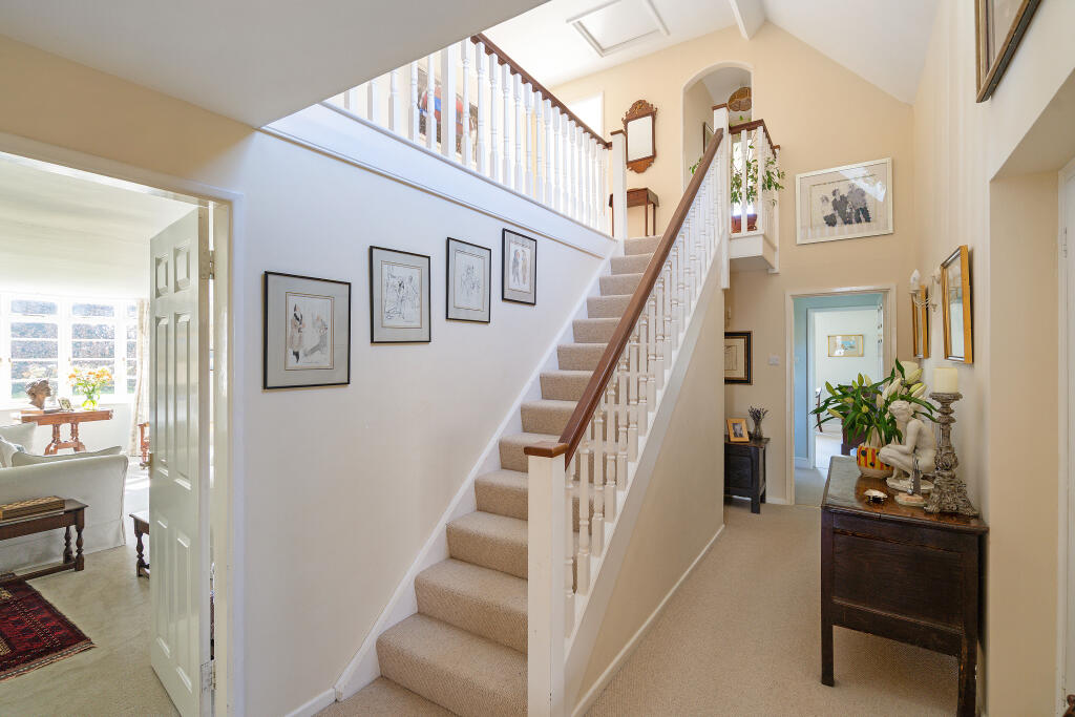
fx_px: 478
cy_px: 358
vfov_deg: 73.8
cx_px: 538
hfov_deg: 96.7
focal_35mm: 16
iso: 320
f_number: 6.3
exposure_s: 1/5
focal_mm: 16
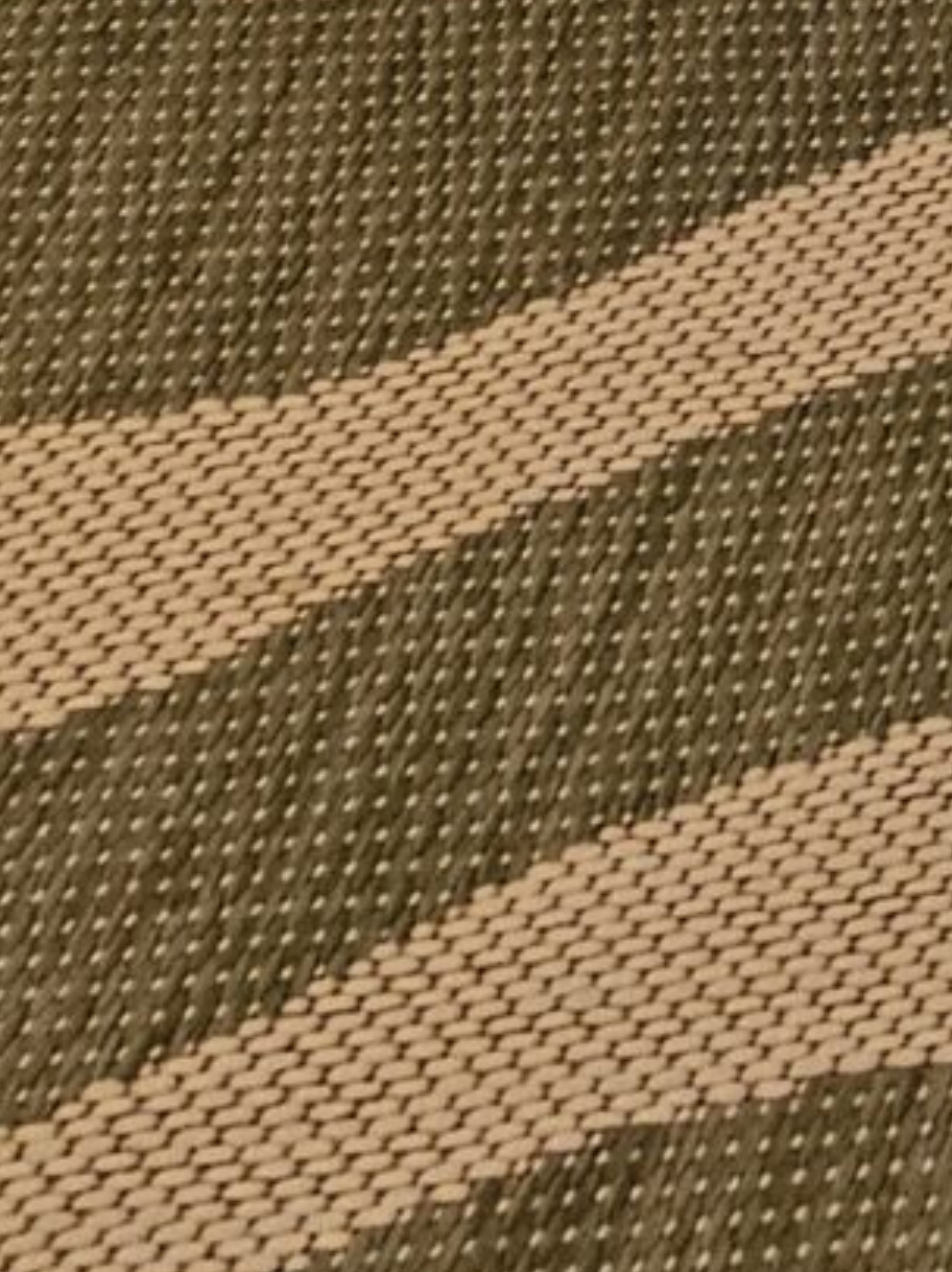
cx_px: 2840
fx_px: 3010
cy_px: -2394
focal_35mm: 82
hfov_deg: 11.2
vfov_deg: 12.1
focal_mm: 2.2
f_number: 2.2
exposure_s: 1/458
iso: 50
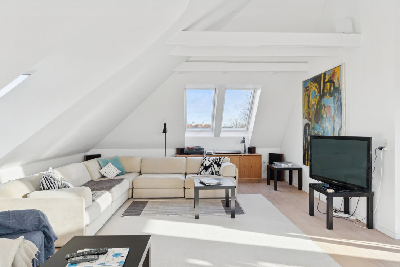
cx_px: 200
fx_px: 250
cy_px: 134
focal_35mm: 22
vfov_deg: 56.1
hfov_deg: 77.3
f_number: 8
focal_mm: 15
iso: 200
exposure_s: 1/40
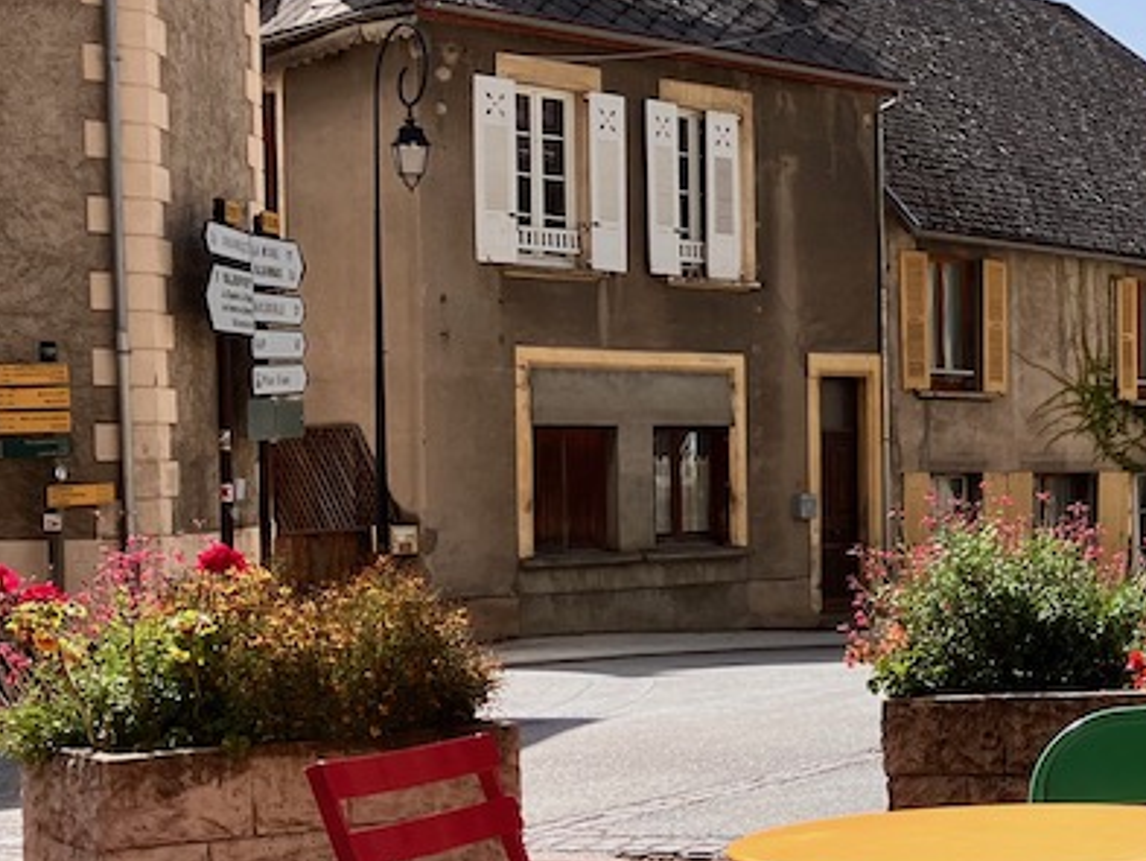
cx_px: 1376
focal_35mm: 73
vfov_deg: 20.1
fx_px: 2417
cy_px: 563
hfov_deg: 24.2
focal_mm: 3.99
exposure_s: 1/1215
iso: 32
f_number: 1.8
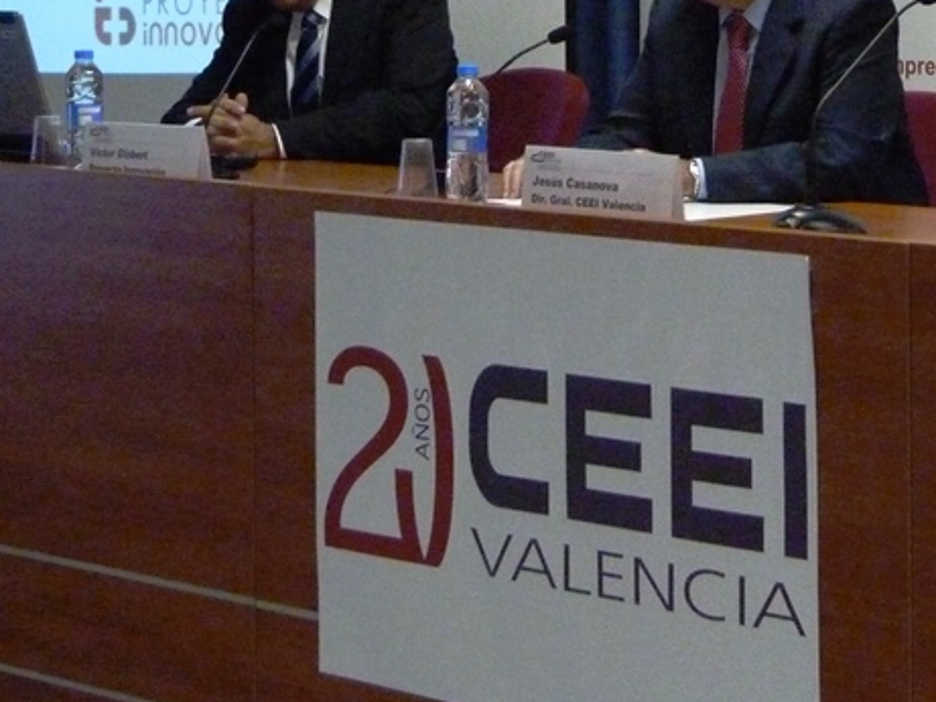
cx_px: 713
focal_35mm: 120
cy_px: -47
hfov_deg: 16.3
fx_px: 3246
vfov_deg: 12.2
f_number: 3.2
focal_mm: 9.7
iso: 800
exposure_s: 1/60
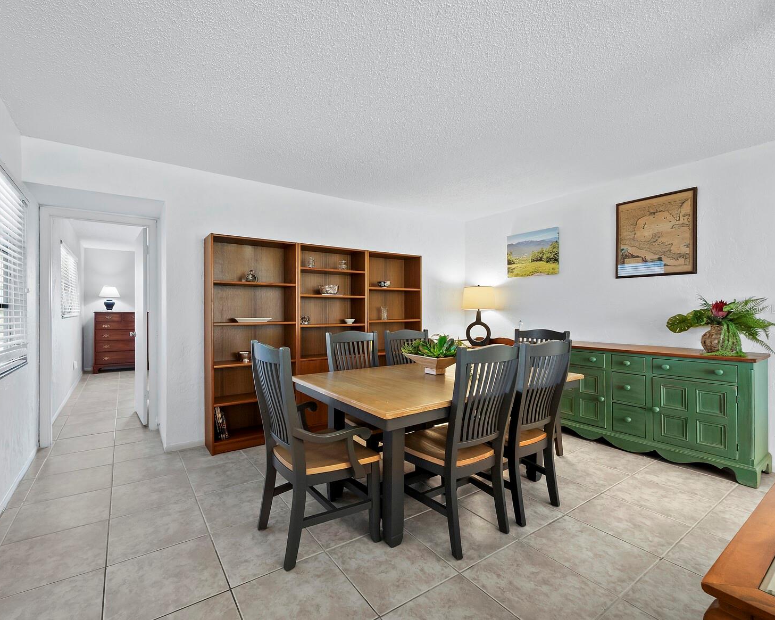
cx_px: 359
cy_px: 309
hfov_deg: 96.6
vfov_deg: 84.0
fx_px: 344
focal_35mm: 15
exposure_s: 1.3
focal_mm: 7
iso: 400
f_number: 10
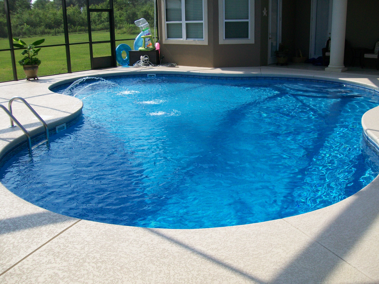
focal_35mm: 36
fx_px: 394
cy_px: 142
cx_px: 190
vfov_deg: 39.7
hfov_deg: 51.4
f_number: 2.7
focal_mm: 6
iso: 64
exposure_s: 1/640
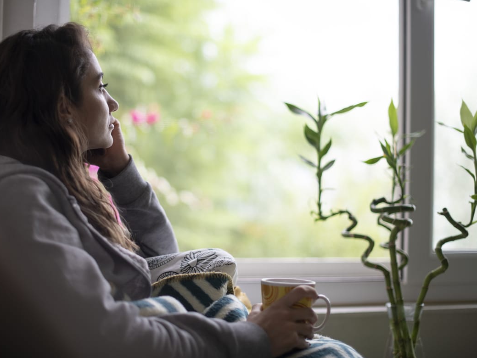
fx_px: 800
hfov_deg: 33.2
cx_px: 202
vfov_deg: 25.2
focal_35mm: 58
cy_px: 169
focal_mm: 50
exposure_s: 1/160
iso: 400
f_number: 1.8
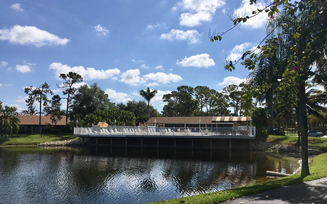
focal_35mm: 31
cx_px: 164
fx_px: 276
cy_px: 114
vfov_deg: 40.5
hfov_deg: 61.2
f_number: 2.2
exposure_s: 1/3077
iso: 25
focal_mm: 4.15
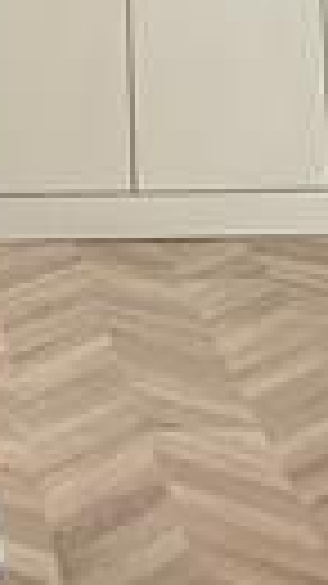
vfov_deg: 23.3
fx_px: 1285
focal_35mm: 83
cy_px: -128
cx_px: -157
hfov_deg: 13.7
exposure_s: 1/60
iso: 500
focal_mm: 6.86
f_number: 1.78
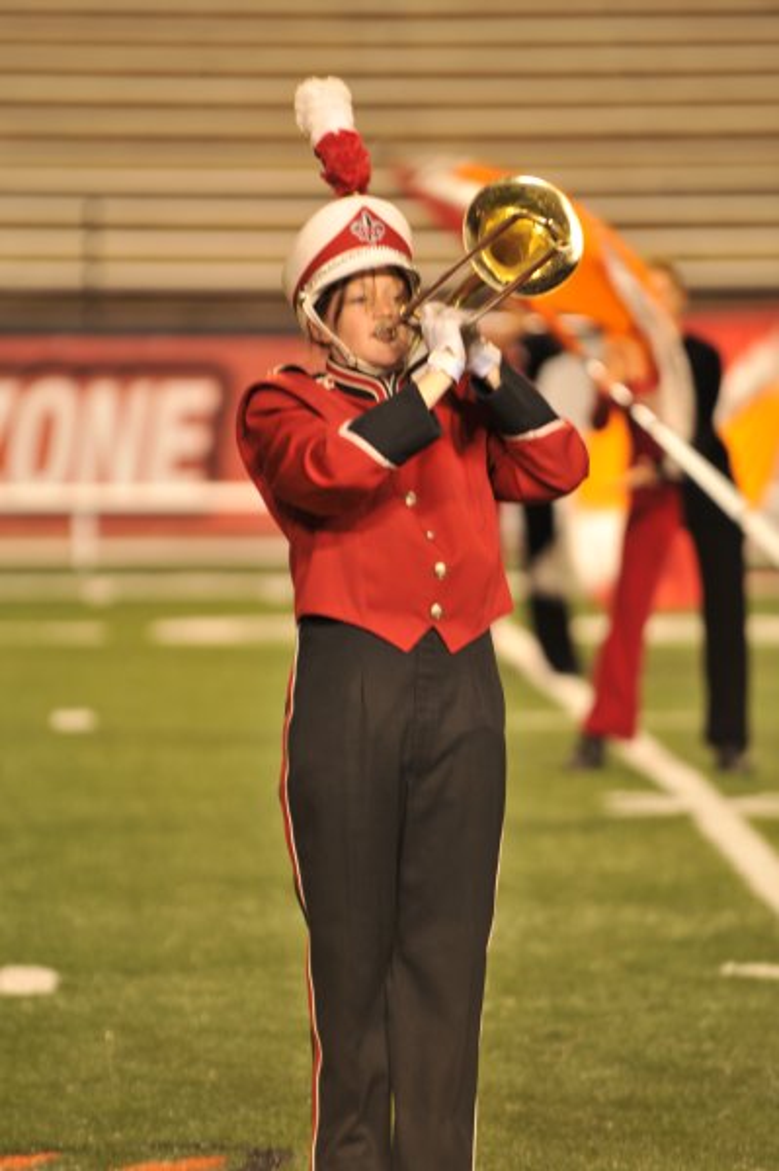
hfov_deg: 4.6
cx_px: 390
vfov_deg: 6.9
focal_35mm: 300
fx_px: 9754
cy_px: 586
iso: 250
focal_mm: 200
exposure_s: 1/60
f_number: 2.8
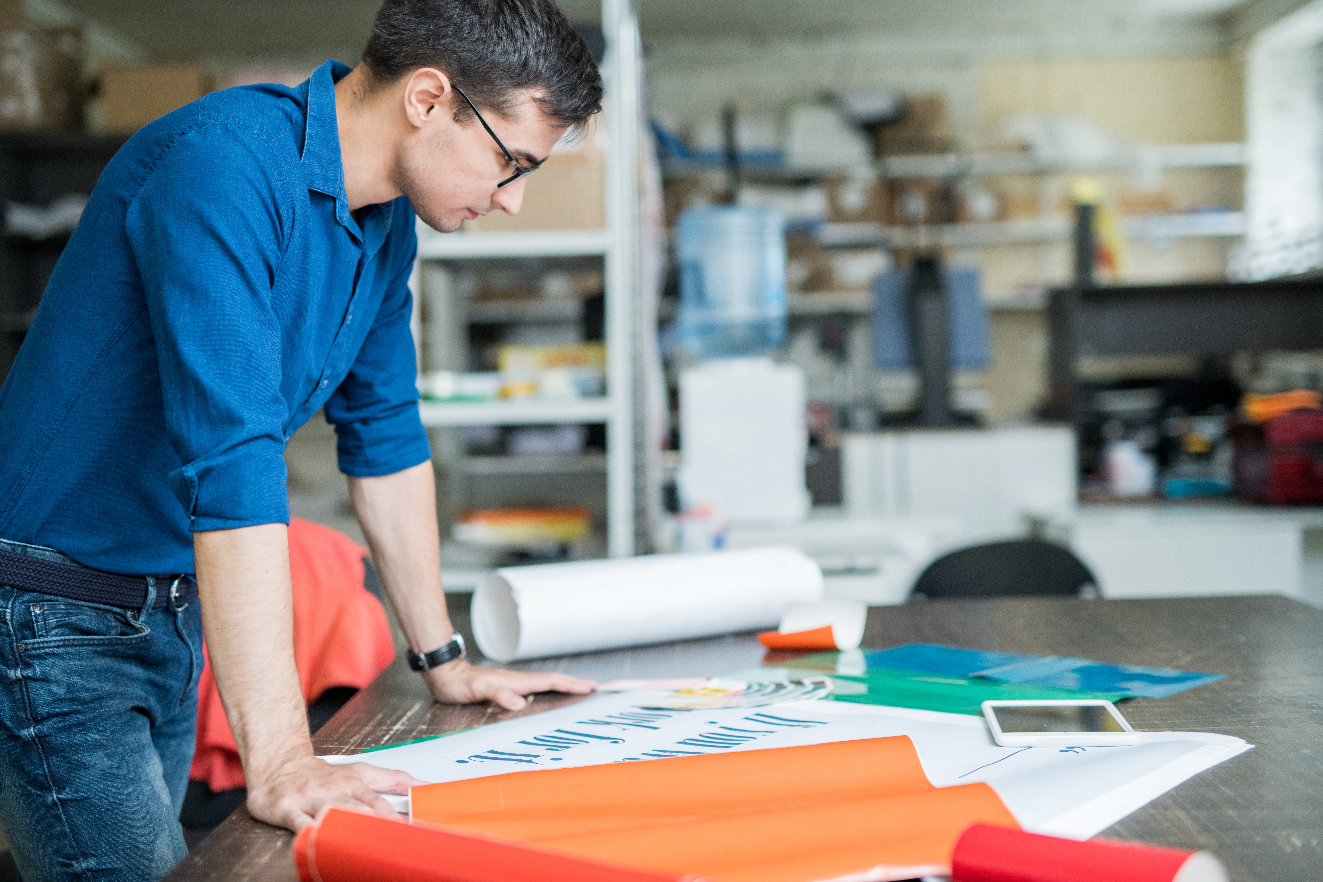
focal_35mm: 50
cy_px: 441
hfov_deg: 39.6
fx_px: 1837
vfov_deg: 27.0
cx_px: 662
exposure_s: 1/160
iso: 800
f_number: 2
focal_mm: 50
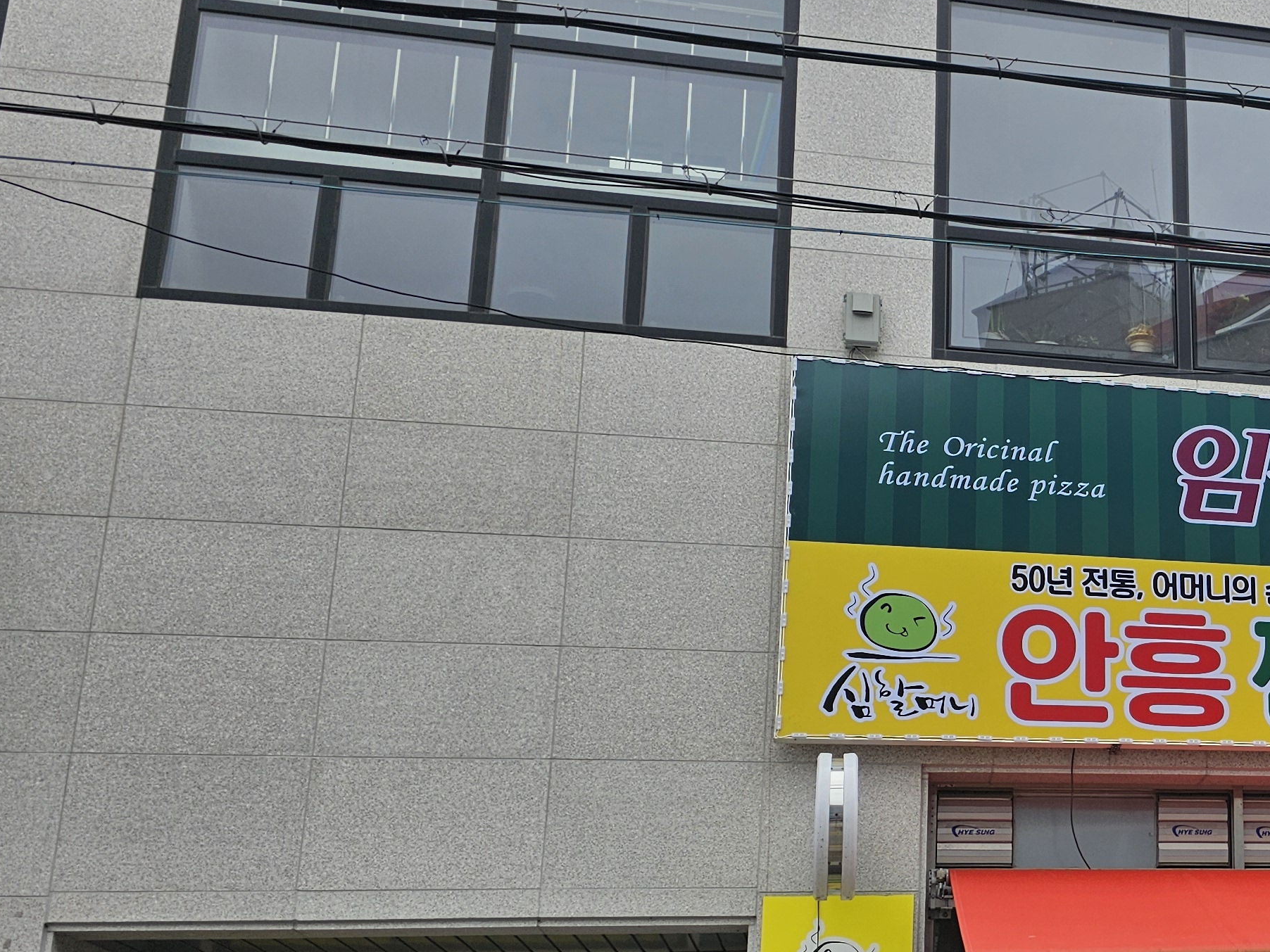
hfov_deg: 33.0
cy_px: 651
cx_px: 1382
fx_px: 1871
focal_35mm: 51
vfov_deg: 28.3
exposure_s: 1/622
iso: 10
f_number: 1.7
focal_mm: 6.3
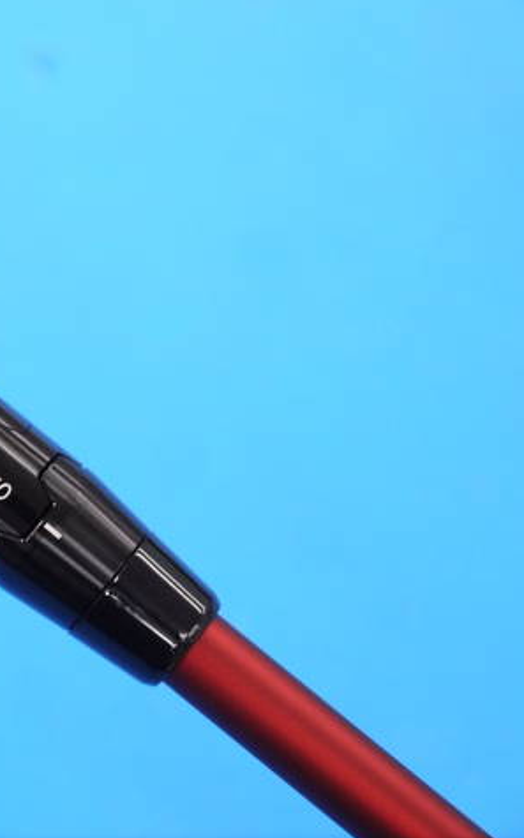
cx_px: 5
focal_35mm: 120
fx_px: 2741
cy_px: 418
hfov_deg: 10.8
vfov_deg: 17.4
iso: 800
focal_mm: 42
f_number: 5.6
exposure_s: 1/100
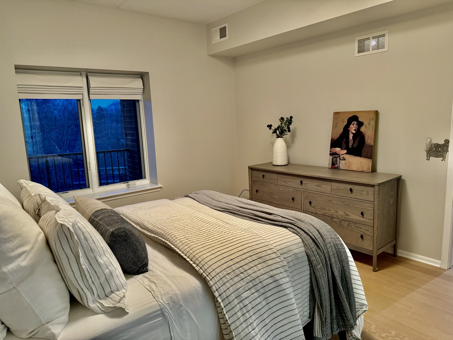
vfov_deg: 56.8
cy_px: 170
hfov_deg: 71.6
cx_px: 226
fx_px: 314
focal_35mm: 24
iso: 400
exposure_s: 1/60
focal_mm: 6.86
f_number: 1.78
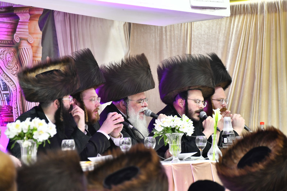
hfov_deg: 10.3
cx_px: 144
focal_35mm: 200
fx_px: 1594
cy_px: 96
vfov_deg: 6.9
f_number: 5.6
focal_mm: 200
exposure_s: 1/100
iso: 1600
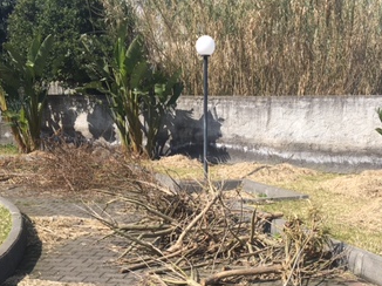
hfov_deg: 33.8
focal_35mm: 57
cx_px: 192
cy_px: 241
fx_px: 629
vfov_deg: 25.1
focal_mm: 4.15
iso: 25
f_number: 2.2
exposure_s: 1/1637
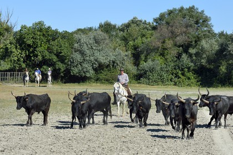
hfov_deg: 10.3
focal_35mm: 200
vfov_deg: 6.9
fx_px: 1294
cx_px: 116
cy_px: 78
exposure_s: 1/1250
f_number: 8
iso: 400
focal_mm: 200
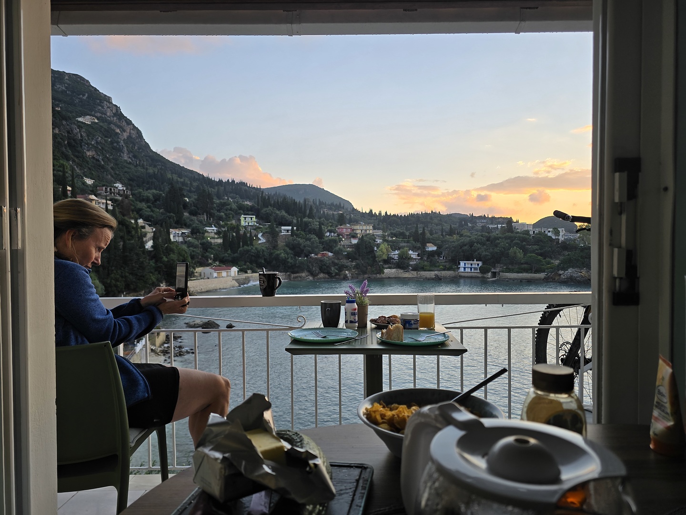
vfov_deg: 58.9
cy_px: 258
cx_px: 343
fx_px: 456
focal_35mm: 23
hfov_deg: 73.9
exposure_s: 1/180
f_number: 1.7
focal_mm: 6.3
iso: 16
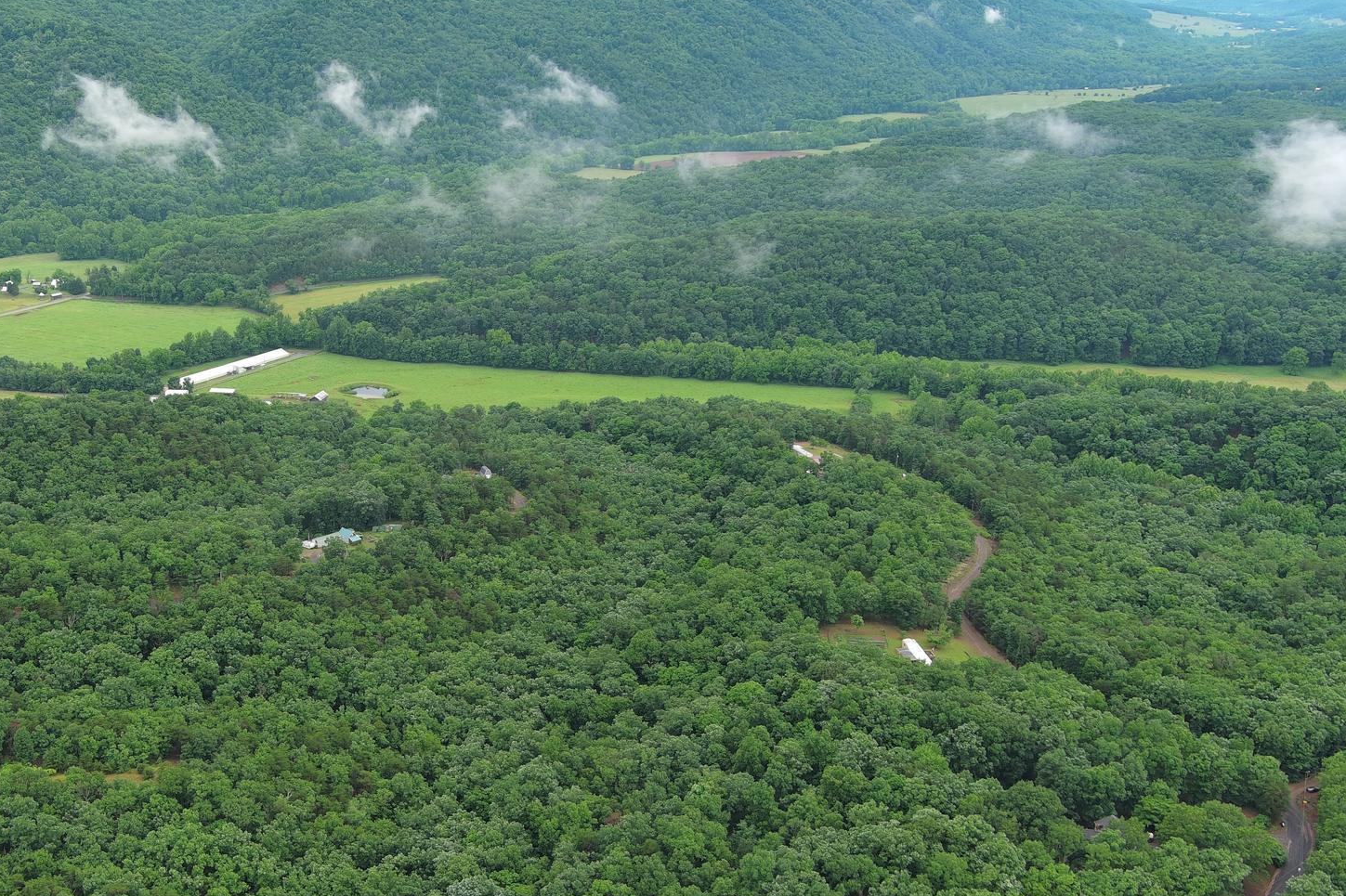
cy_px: 513
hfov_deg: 46.5
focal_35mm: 41
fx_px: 1532
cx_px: 426
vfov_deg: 32.6
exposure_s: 1/301
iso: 100
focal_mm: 10.57
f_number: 2.8
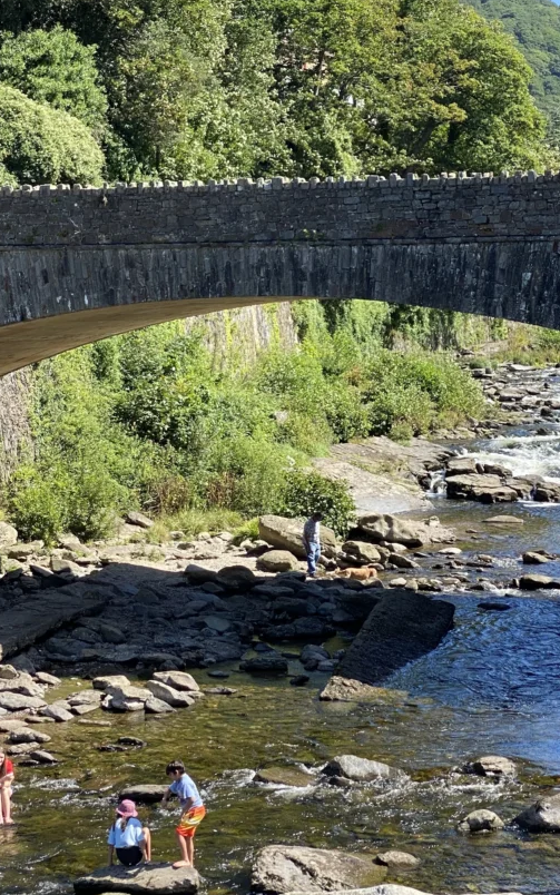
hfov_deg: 15.4
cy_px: 433
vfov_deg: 24.4
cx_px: 228
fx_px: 2074
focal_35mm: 85
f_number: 2
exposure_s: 1/600
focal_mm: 6
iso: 20
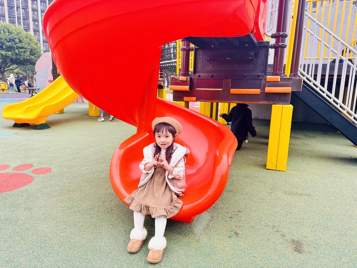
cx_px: 178
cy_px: 134
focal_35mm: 24
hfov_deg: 71.6
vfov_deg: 56.8
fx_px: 248
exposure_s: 1/121
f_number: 1.78
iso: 80
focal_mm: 6.86
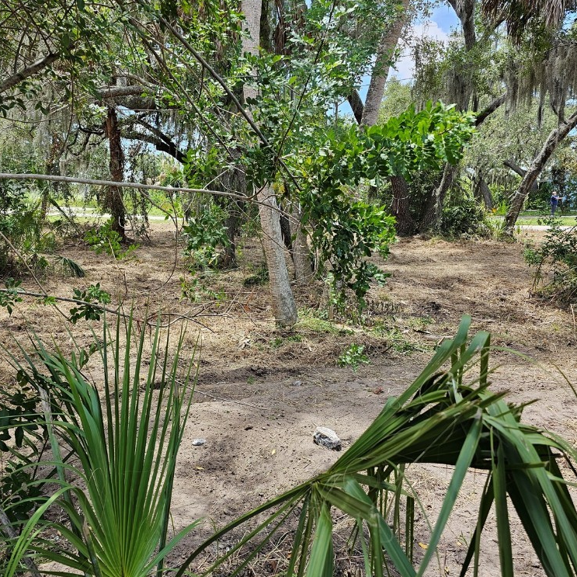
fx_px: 528
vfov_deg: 57.3
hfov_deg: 57.0
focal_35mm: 28
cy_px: 281
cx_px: 238
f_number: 1.7
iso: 20
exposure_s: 1/180
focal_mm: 6.3
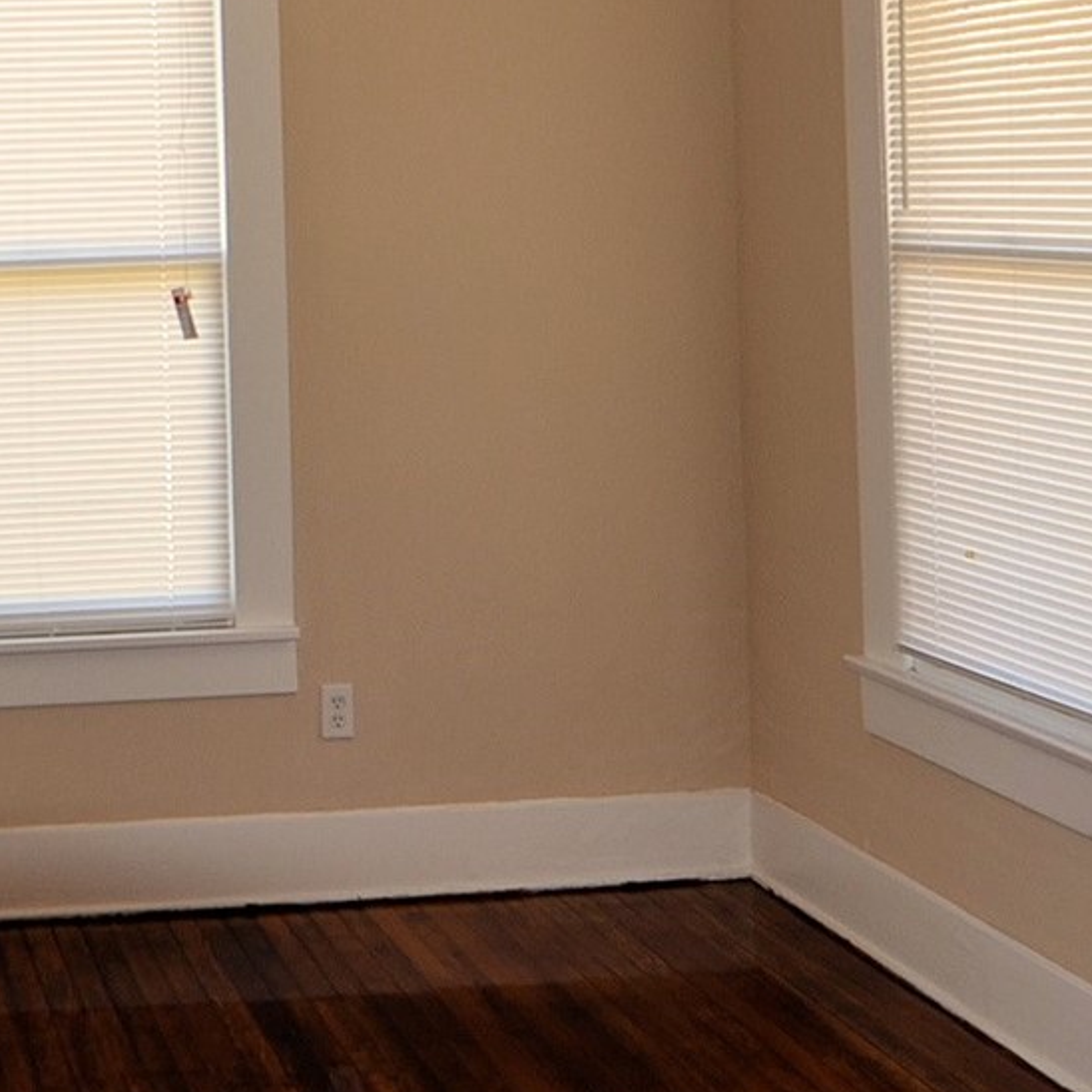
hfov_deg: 28.2
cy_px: 194
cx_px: -83
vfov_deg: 29.9
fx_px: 1988
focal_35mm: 56
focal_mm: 11
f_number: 2.8
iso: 200
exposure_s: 1/160
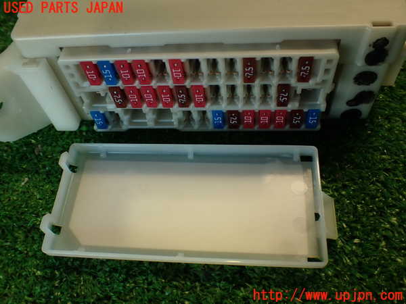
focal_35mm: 32
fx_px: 375
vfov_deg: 44.2
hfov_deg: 56.8
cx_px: 203
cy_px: 152
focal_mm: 5.79
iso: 200
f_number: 2.4
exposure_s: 1/60
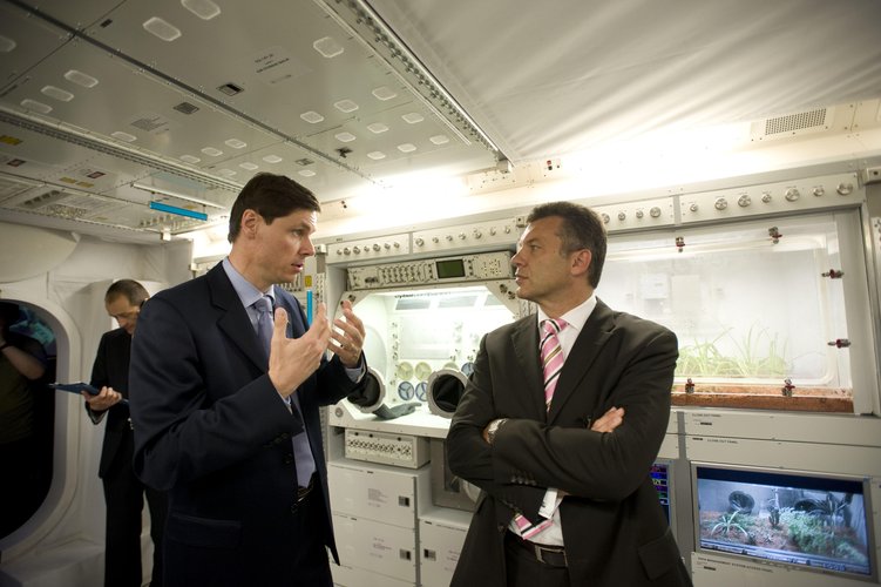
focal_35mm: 17
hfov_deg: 93.3
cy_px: 294
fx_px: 416
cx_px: 440
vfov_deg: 70.4
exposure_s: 1/100
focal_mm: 17
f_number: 2.8
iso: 800
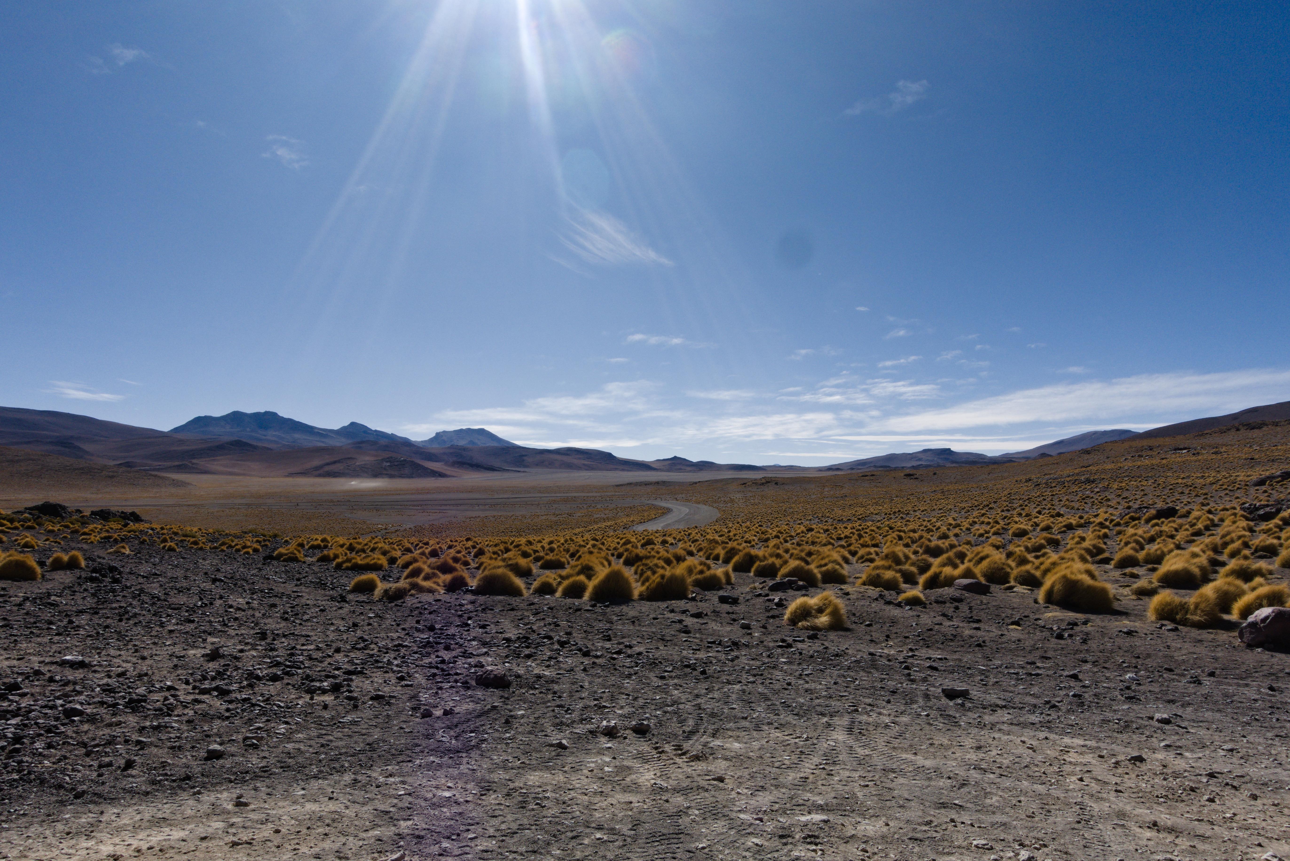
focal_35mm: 24
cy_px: 430
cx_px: 645
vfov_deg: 53.2
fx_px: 860
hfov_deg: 73.7
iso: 125
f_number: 10
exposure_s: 1/250
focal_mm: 8.8
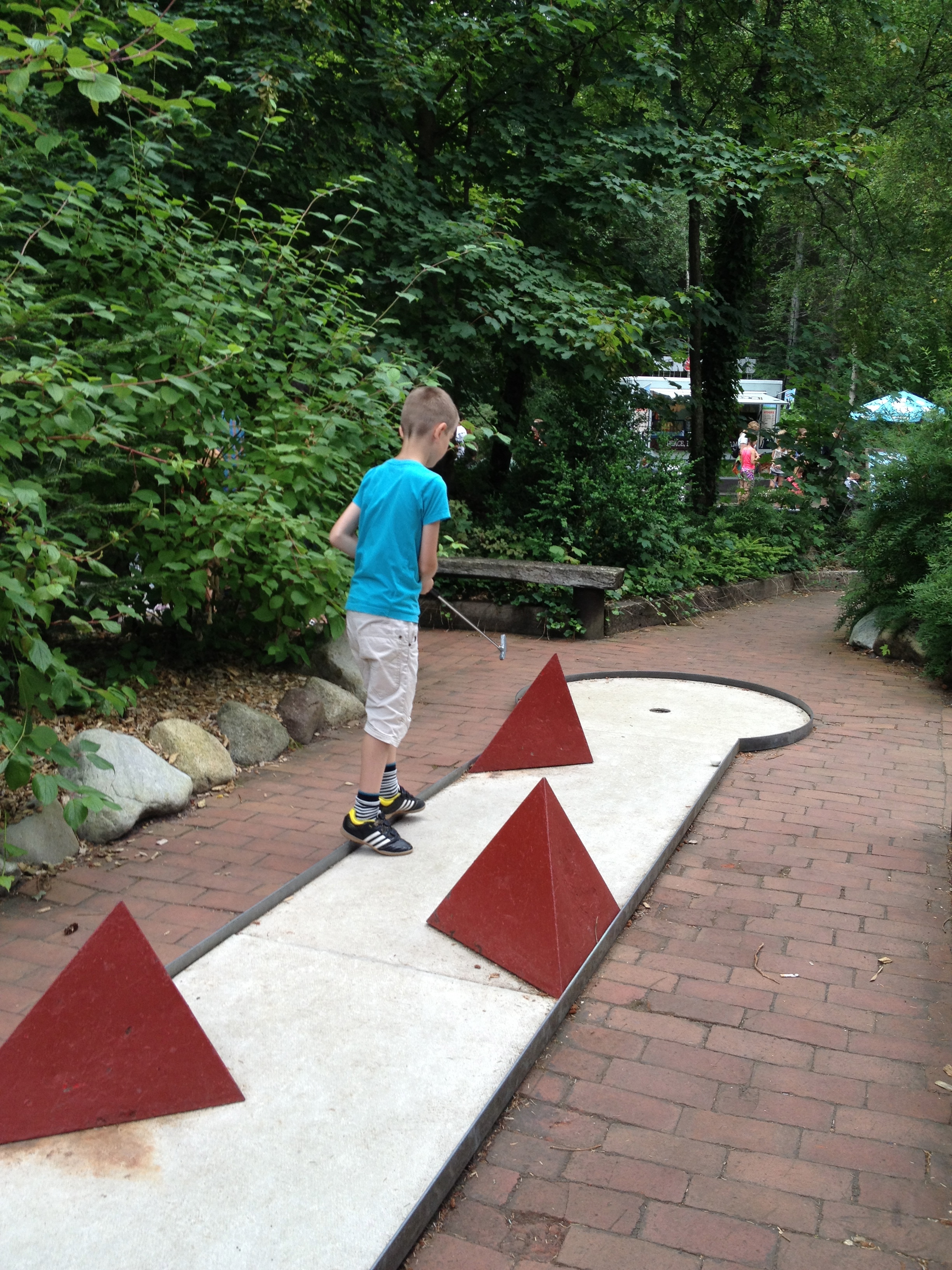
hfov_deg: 40.7
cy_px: 635
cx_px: 476
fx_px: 1283
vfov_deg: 52.6
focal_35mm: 35
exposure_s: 1/166
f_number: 2.4
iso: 50
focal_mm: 4.28
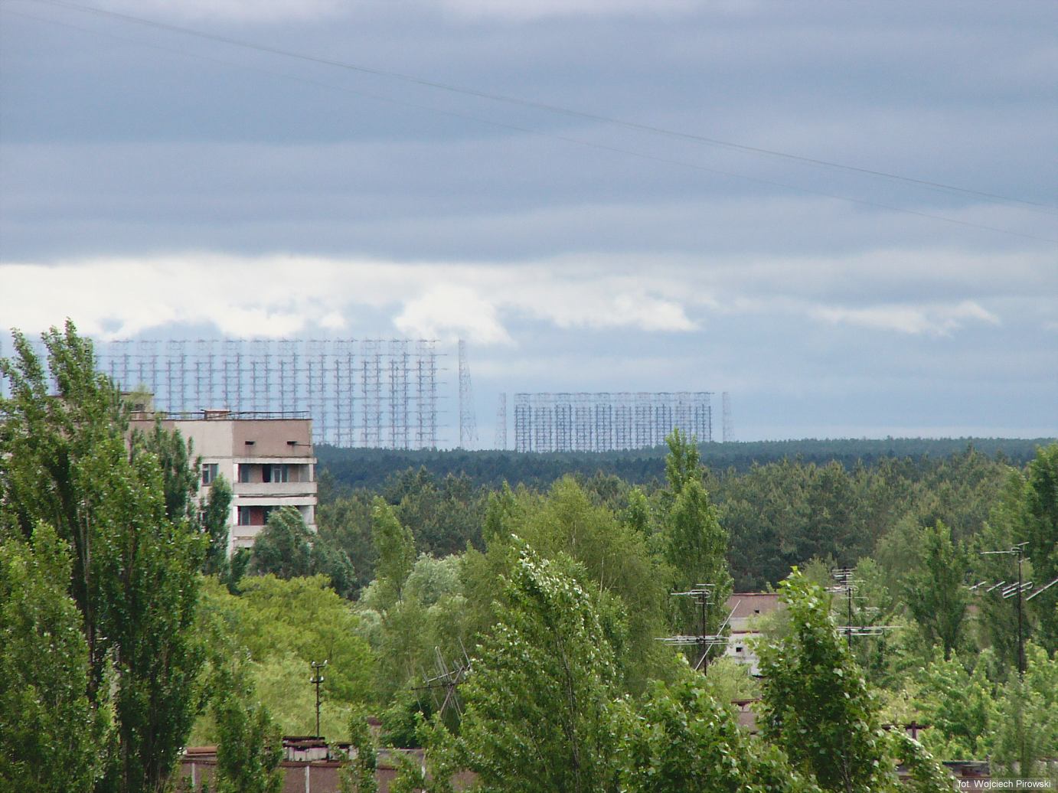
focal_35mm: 428
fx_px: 13079
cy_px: 396
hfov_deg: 4.6
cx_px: 529
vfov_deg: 3.5
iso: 100
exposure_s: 1/400
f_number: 5.6
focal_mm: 71.2
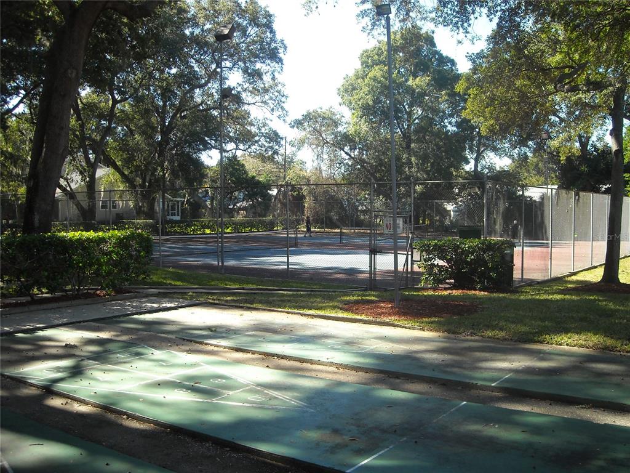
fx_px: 637
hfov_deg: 52.6
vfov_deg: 40.7
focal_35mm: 35
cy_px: 236
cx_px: 315
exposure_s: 1/201
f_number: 2.8
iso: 64
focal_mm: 5.7
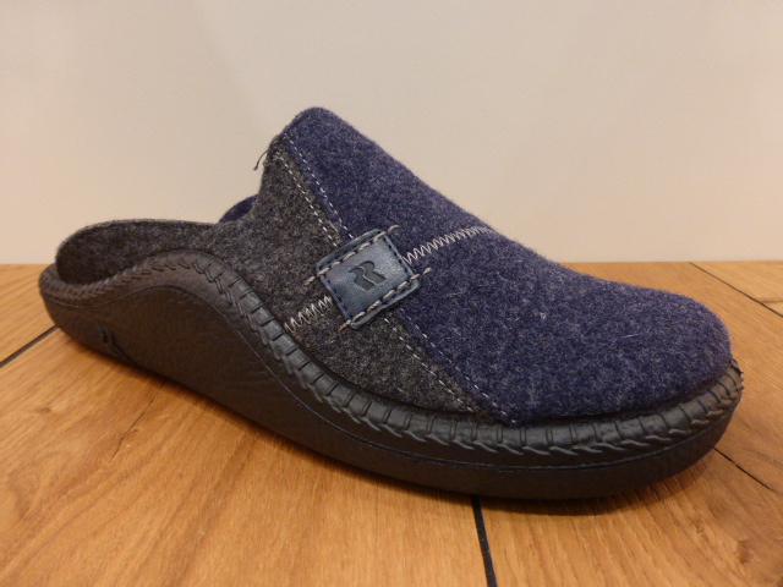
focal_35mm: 24
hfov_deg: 71.6
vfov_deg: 56.8
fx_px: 543
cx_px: 392
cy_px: 294
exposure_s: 1/60
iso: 320
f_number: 3.3
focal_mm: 4.3
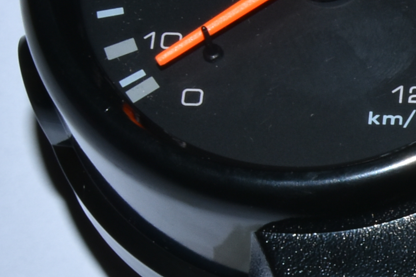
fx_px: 2843
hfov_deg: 8.1
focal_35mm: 246
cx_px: 677
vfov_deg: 5.6
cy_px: 179
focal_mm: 38
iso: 200
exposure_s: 1/125
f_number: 25
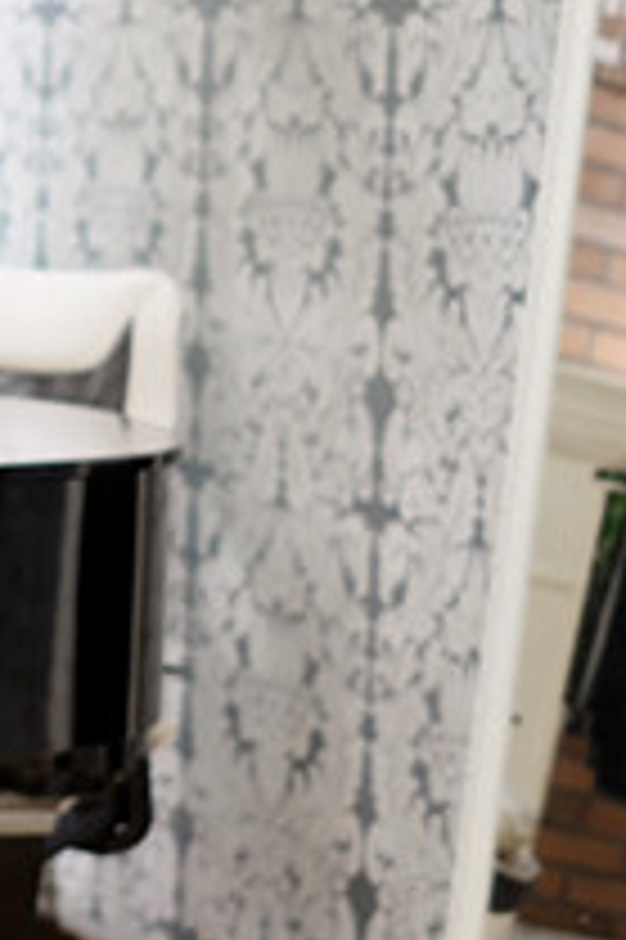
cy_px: 349
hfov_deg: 8.8
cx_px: -324
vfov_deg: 13.5
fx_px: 3971
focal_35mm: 152
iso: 640
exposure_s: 1/75
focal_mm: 35
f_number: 1.4
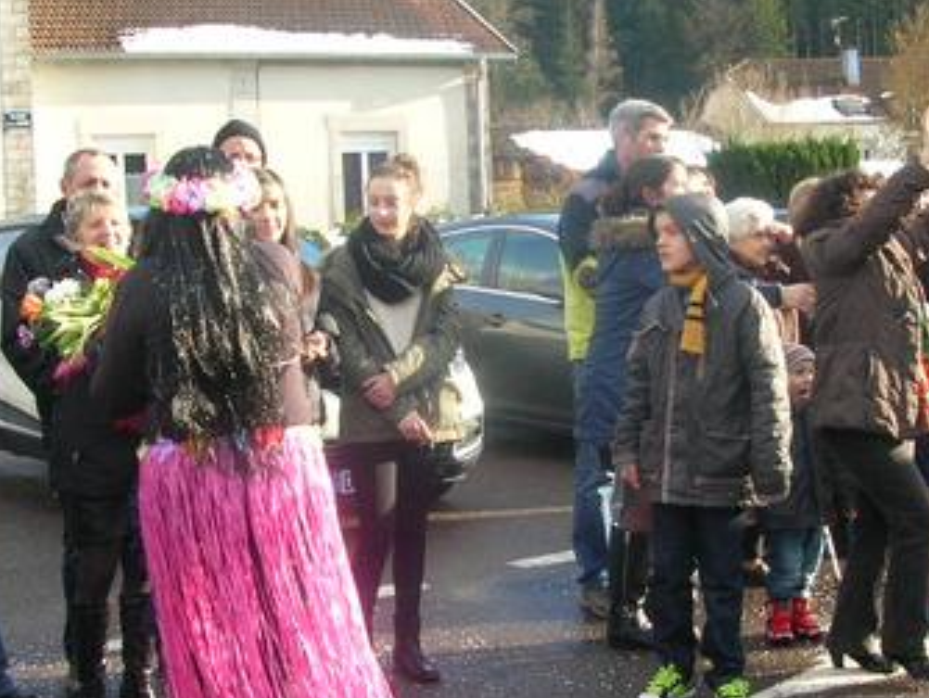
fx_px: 1799
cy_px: 375
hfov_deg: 28.9
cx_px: 551
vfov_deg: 22.0
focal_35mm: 67
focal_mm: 5.8
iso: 50
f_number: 2.8
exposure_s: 1/243
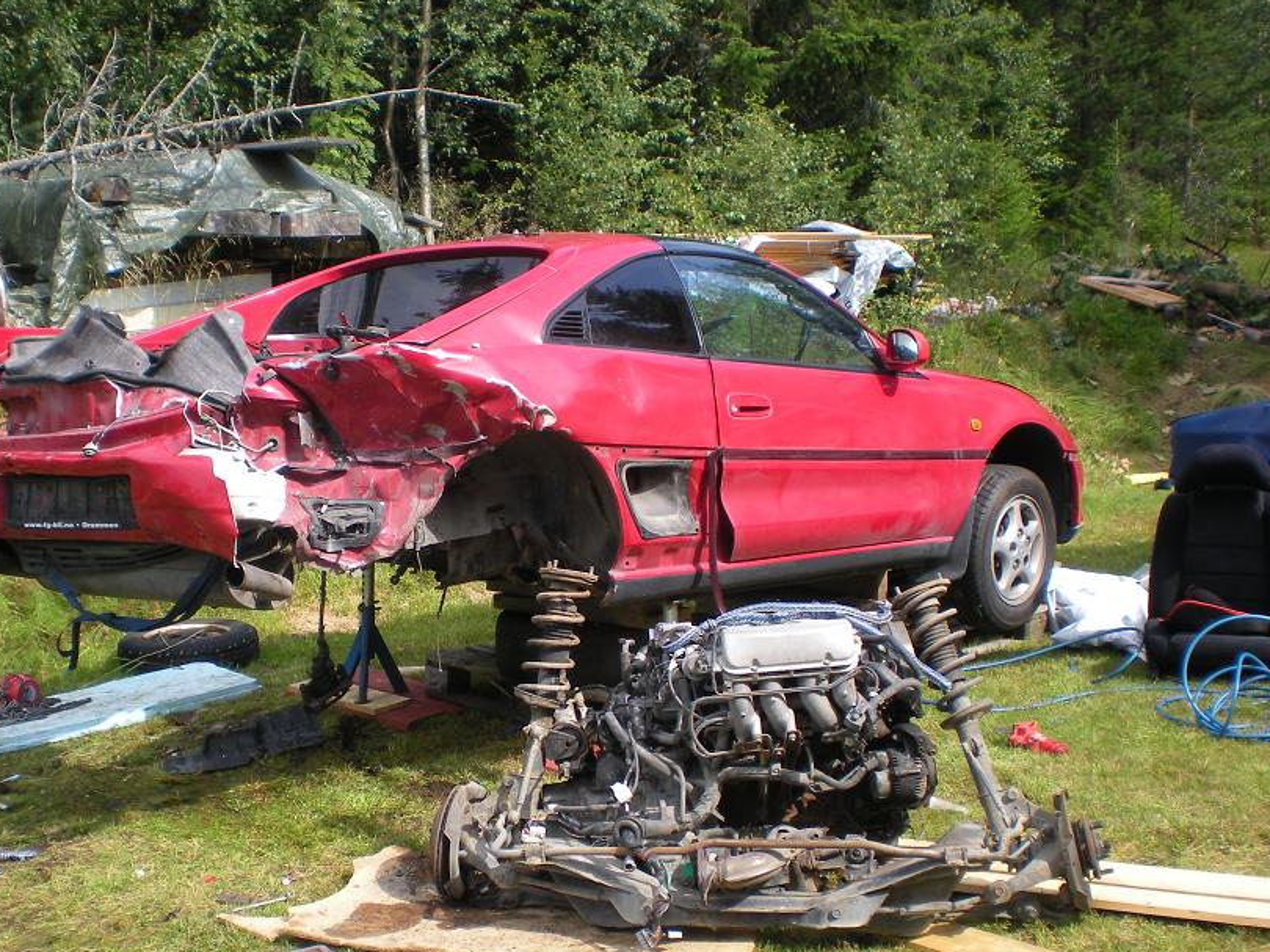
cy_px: 570
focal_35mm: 46
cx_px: 546
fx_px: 1687
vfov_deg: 31.4
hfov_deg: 41.2
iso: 64
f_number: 4.6
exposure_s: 1/149
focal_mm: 6.3
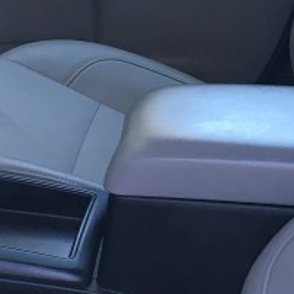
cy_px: 52
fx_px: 1249
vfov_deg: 13.3
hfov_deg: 13.0
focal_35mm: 130
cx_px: -93
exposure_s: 1/40
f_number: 2.2
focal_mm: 4.15
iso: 25
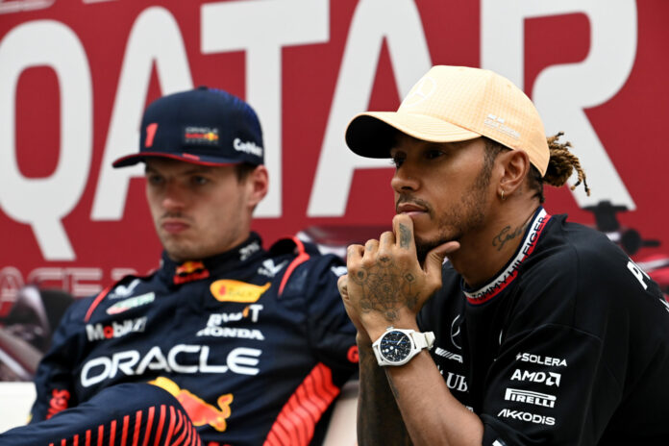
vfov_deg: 4.9
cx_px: 334
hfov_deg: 7.4
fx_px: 5203
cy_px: 223
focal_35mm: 280
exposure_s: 1/200
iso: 3200
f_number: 6.3
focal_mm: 280
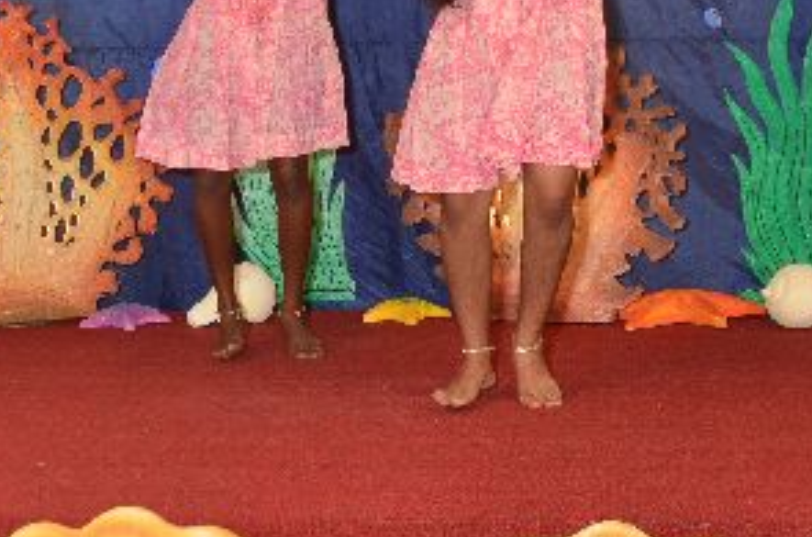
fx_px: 2137
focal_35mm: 95
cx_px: 310
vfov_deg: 14.0
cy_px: -33
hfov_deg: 21.5
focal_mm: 28
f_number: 7.1
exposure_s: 1/160
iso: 1250
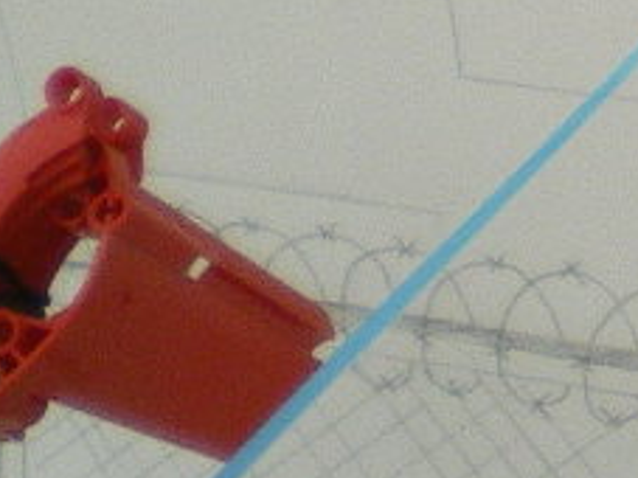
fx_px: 4679
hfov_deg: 7.3
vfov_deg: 5.5
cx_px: 1484
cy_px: -976
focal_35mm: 254
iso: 160
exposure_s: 1/50
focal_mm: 6.3
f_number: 3.1
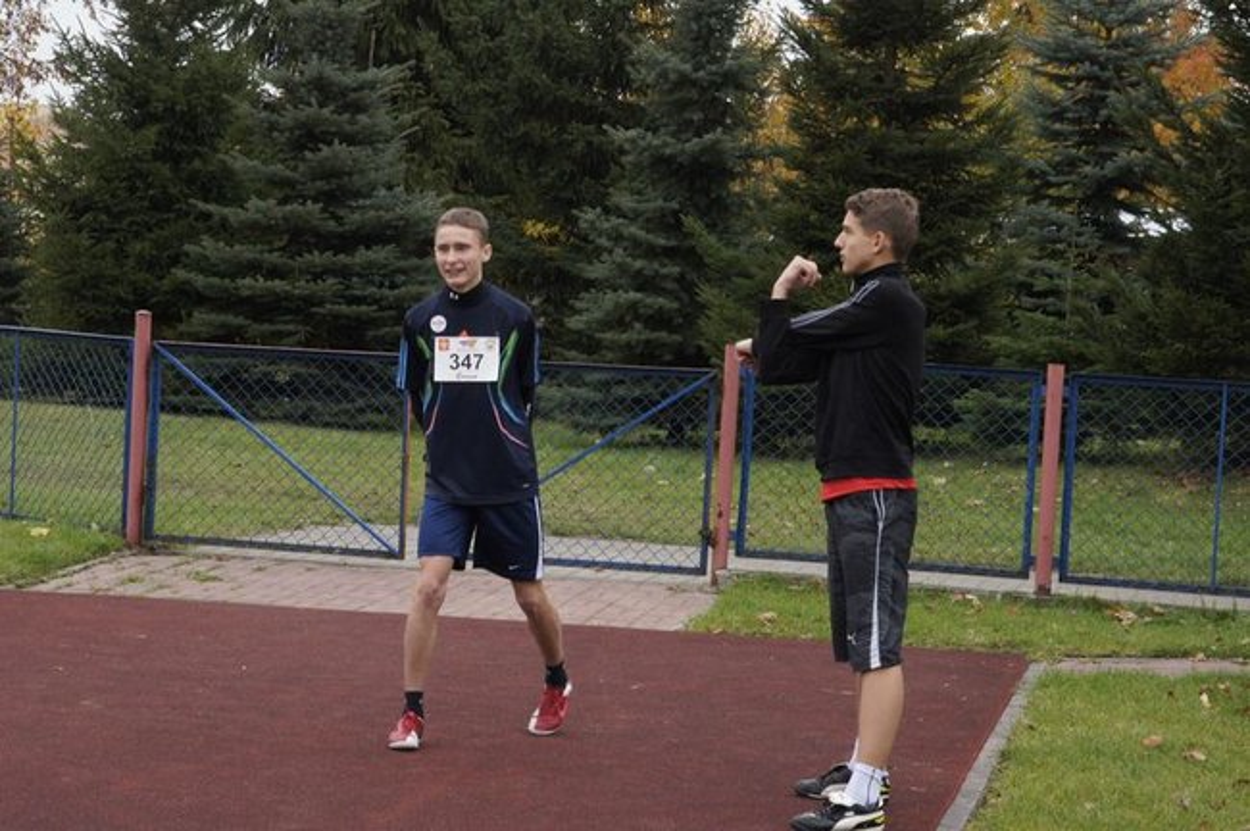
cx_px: 625
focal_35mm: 105
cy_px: 416
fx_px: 3642
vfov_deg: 13.0
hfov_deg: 19.5
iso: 1600
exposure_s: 1/160
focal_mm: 70
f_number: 14
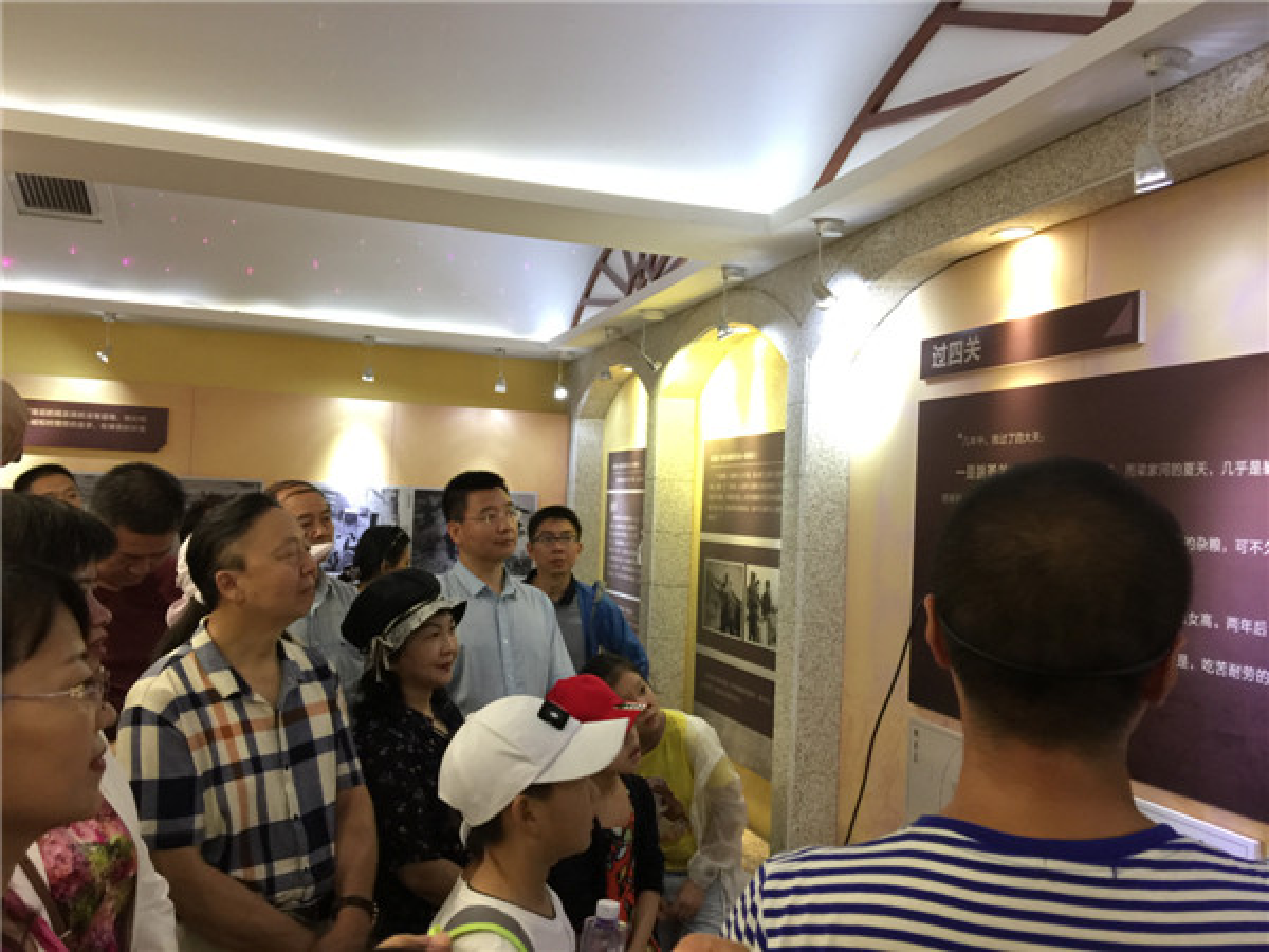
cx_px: 634
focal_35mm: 29
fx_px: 1063
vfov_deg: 48.2
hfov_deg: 61.7
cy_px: 476
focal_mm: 4.15
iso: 100
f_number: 2.2
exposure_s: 1/10
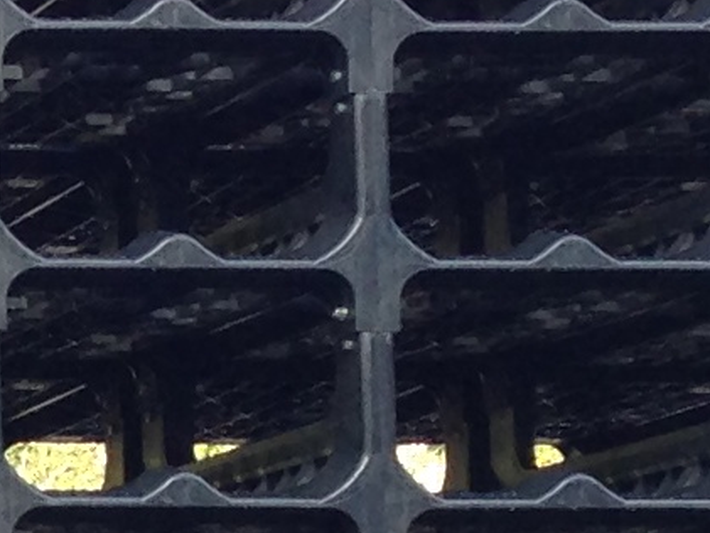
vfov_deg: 5.8
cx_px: -1280
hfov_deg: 7.1
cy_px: 663
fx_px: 5252
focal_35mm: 256
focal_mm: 4.12
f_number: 2.4
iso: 50
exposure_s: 1/168
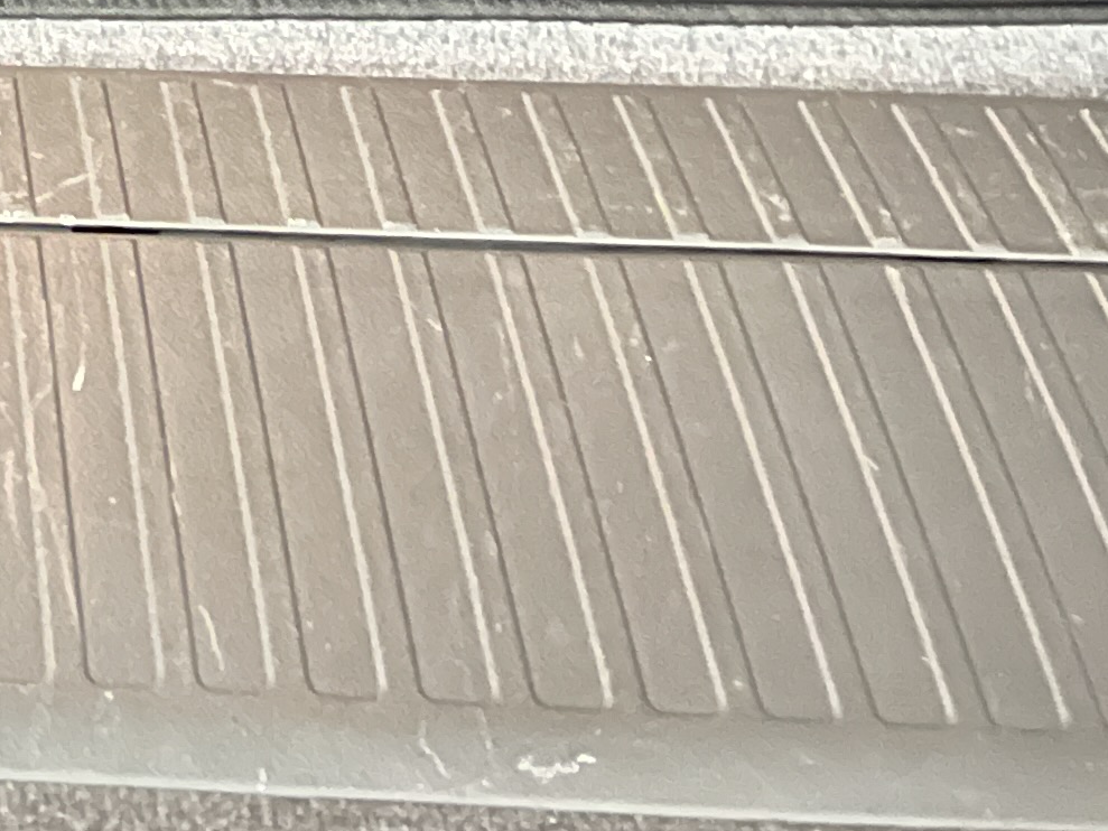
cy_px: -711
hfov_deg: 16.9
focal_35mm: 106
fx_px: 3393
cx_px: -538
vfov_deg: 12.6
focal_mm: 5.1
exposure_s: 1/5
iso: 1250
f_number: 1.6
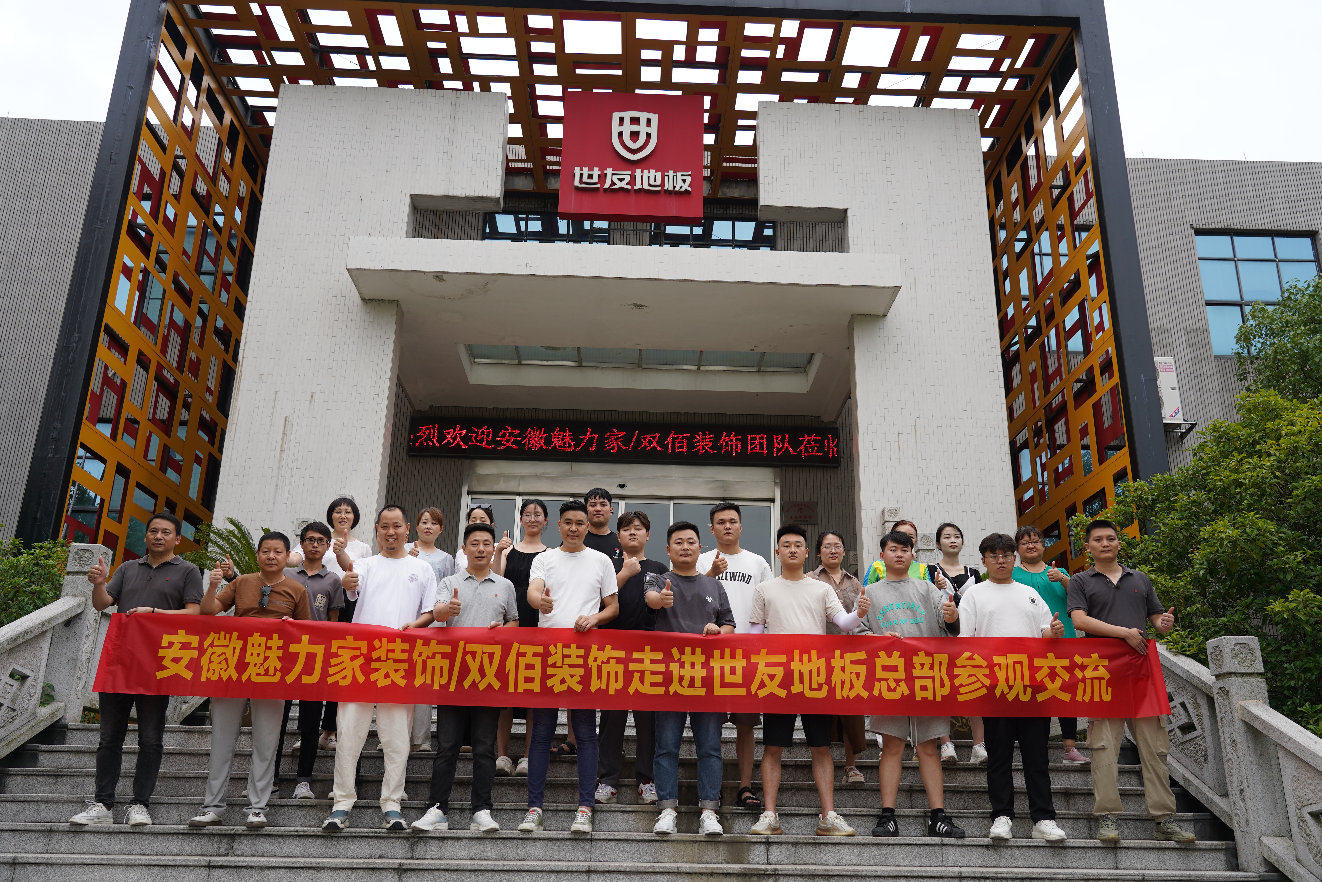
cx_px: 661
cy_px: 441
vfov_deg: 45.0
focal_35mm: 29
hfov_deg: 63.7
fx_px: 1065
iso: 100
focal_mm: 29
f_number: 4.5
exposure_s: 1/160
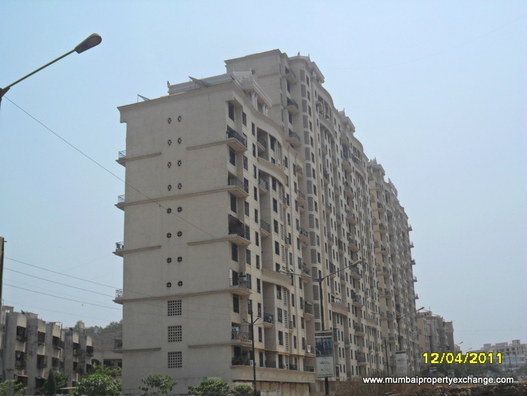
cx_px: 264
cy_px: 198
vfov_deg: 32.9
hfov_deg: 42.9
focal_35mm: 44
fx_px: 670
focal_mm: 7.8
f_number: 11.3
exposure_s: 1/180
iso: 100
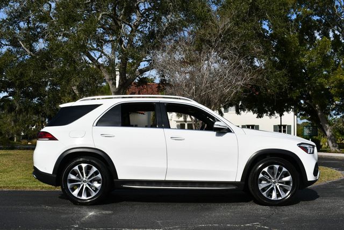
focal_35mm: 46
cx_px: 172
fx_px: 440
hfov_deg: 42.7
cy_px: 115
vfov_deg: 29.3
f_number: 10
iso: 100
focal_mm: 23
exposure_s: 1/400
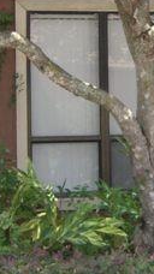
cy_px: 48
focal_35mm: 191
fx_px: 1389
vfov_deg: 11.2
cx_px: 183
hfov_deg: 6.3
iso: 100
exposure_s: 1/200
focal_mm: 8.9
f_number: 3.5
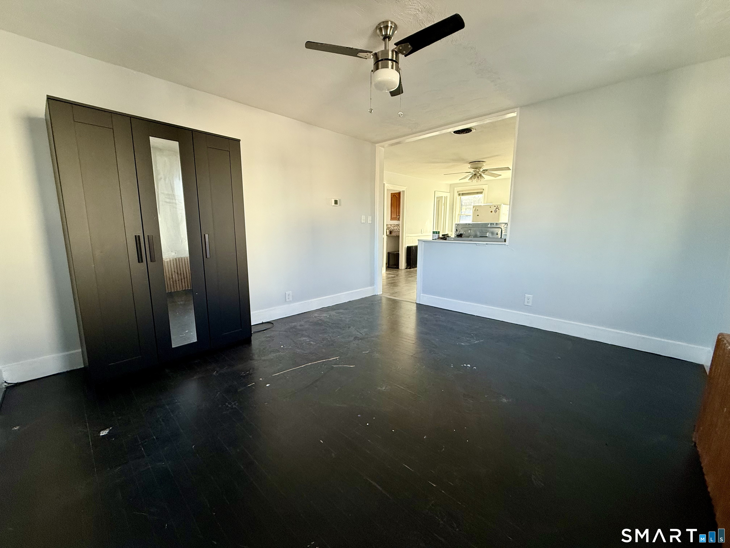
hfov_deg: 102.1
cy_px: 274
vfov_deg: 85.7
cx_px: 365
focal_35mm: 14
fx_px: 295
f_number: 2.2
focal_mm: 2.22
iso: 200
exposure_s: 1/99
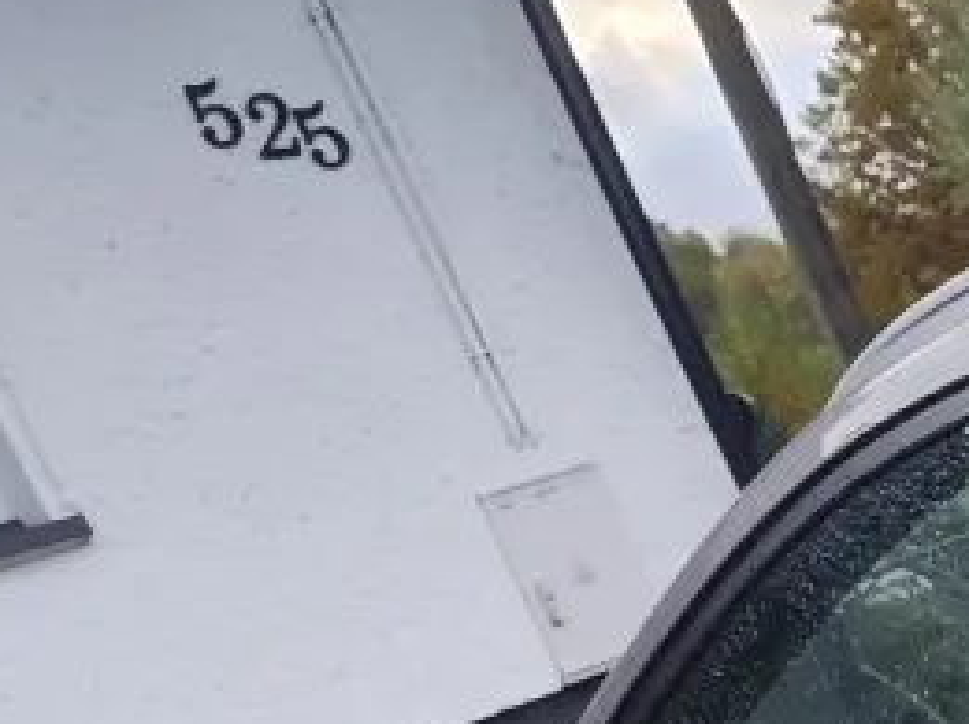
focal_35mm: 113
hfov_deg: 13.4
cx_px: 2242
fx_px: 3159
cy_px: 1047
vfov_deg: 12.5
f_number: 1.65
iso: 50
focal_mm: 6.14
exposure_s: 1/560
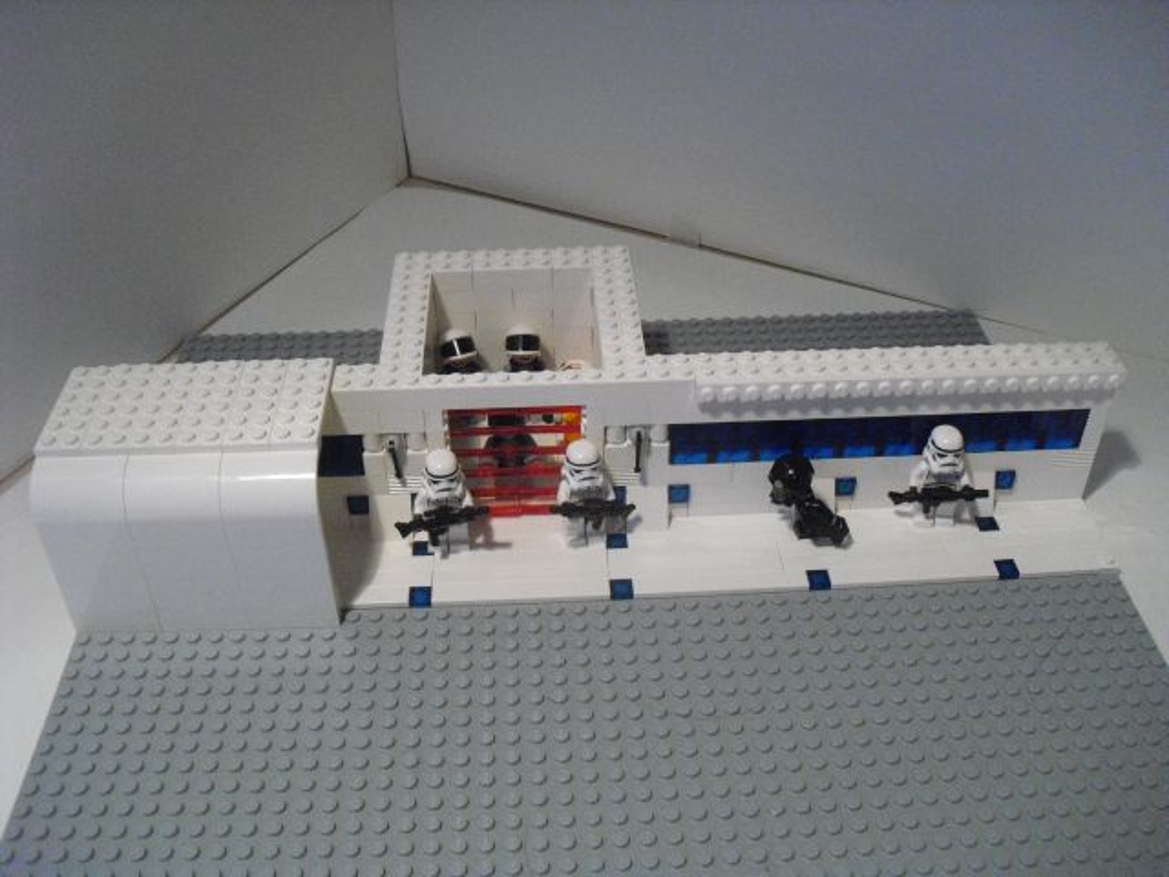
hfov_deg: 51.4
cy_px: 438
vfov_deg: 39.7
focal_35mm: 36
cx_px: 584
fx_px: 1216
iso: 800
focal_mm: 6.3
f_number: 3.1
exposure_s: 1/100
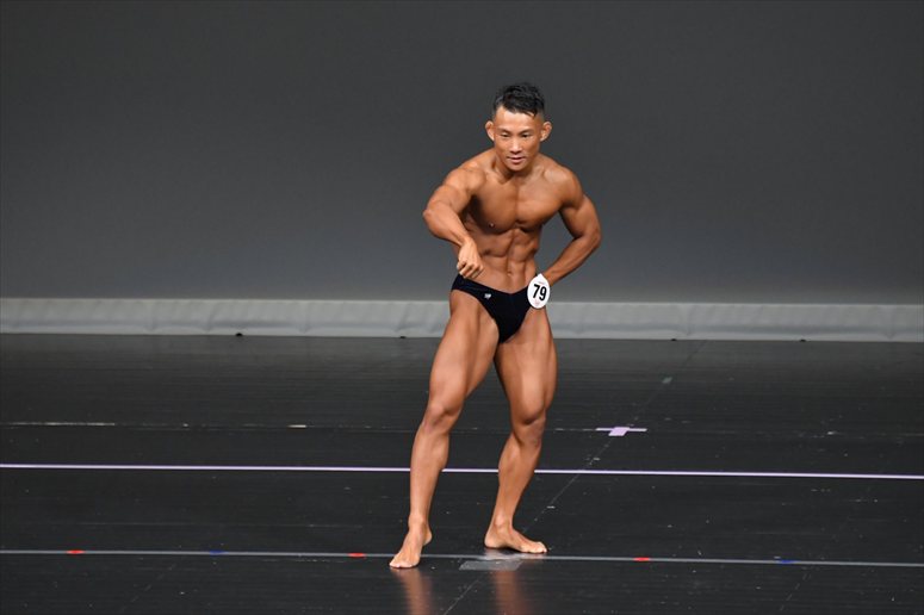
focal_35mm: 375
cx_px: 462
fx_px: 9620
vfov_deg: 3.7
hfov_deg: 5.5
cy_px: 308
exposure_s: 1/400
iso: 4000
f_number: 5.6
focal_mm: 250
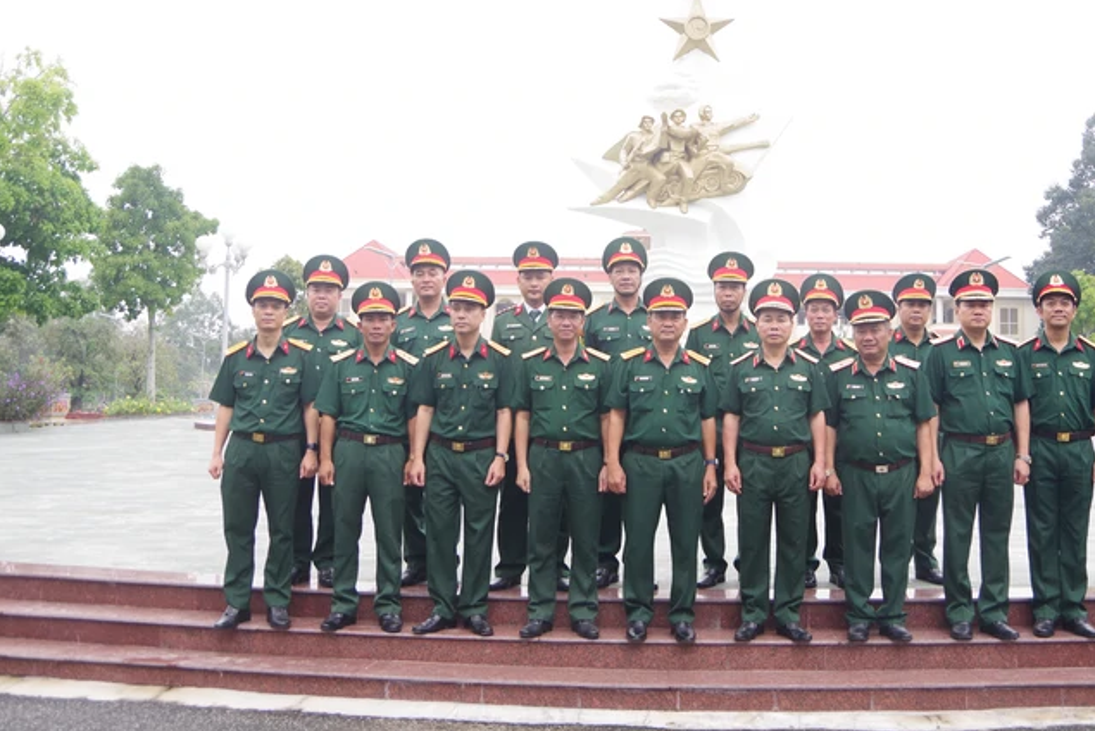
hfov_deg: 49.2
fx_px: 1187
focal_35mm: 39
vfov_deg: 34.1
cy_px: 285
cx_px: 660
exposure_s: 1/125
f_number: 5.6
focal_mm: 21
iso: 200
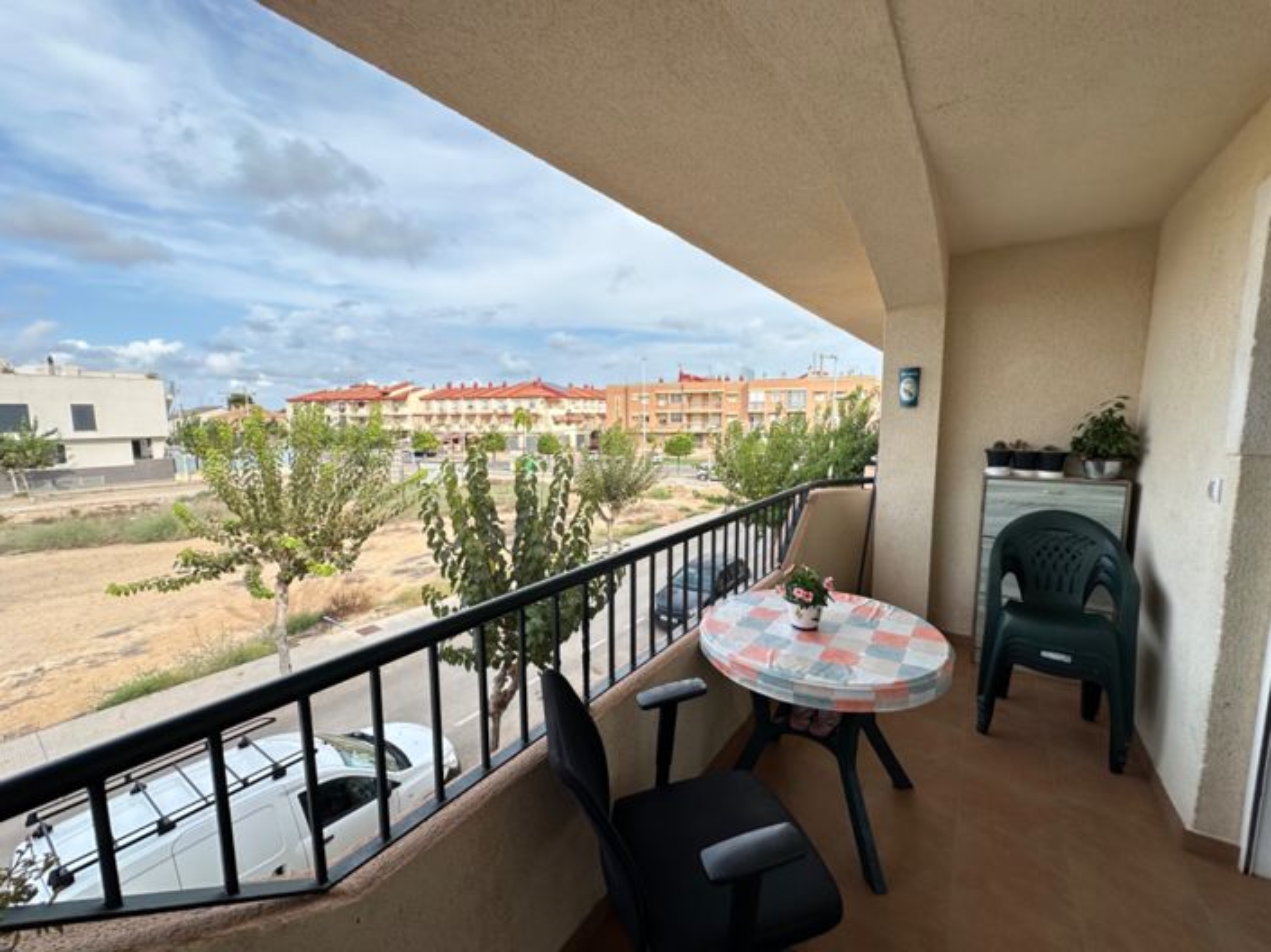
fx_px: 514
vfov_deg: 85.6
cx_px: 636
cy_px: 476
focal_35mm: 14
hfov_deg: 102.1
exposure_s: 1/678
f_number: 2.2
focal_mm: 2.22
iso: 40
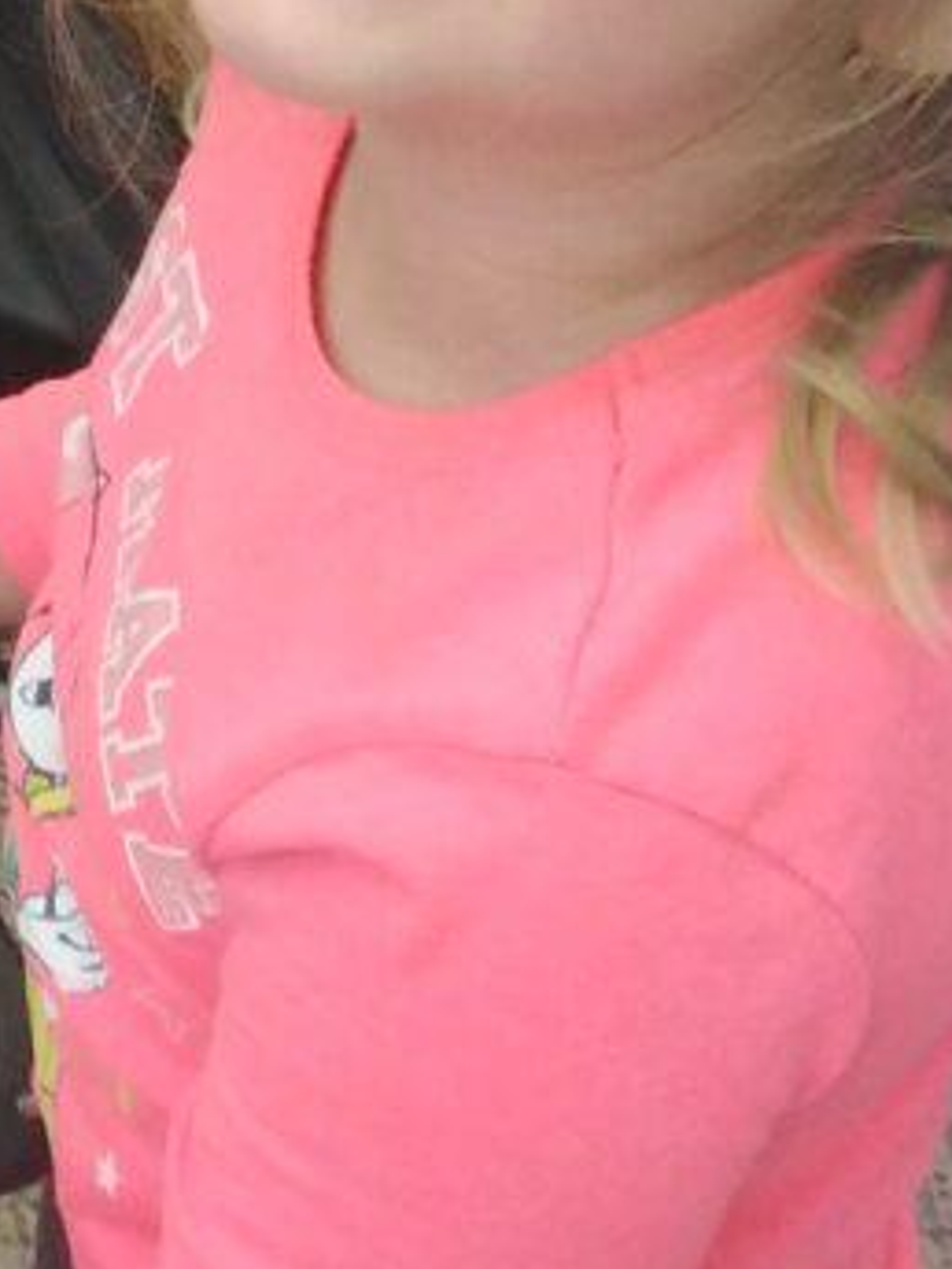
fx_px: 4437
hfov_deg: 11.1
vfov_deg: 15.6
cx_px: -956
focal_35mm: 121
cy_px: -310
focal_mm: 3.46
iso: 239
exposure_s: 1/30
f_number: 2.2
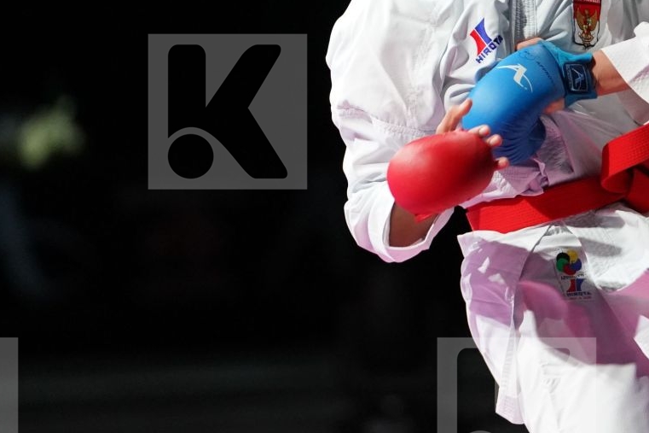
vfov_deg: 3.7
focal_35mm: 376
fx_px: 6777
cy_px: 112
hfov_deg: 5.5
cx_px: 517
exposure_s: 1/1000
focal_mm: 159
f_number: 2.8
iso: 5000
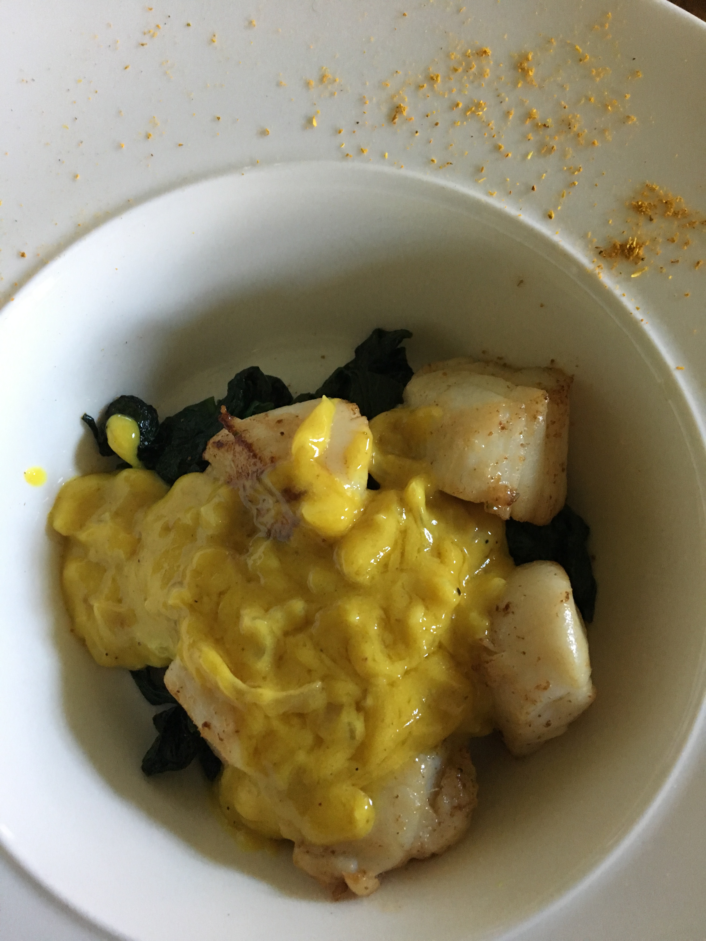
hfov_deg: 48.2
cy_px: 470
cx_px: 353
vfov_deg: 61.7
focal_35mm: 29
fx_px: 789
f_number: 2.2
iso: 250
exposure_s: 1/33
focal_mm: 4.15
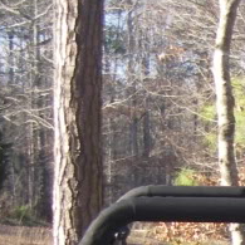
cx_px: 508
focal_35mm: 204
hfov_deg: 8.1
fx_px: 1634
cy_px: 377
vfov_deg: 8.4
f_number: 3.4
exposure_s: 1/160
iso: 80
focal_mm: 7.3
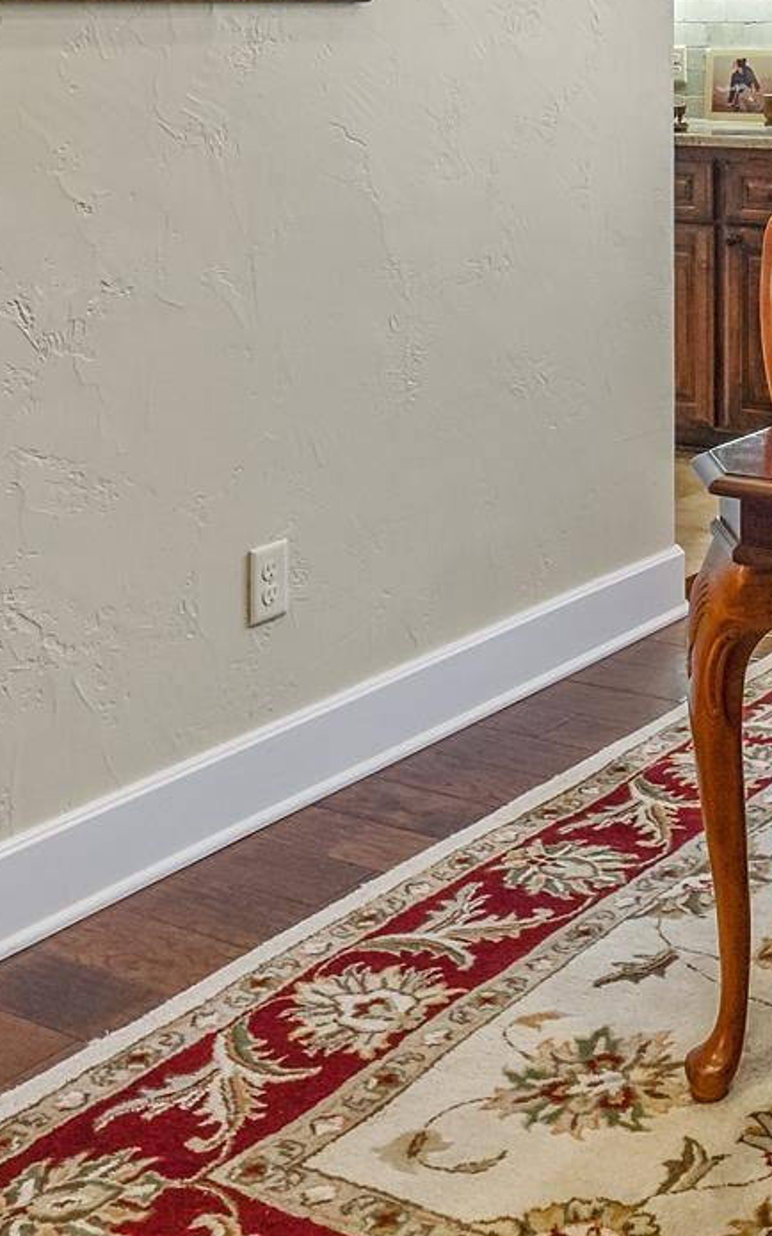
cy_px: 19
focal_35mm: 55
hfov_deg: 21.7
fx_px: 1853
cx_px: 945
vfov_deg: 33.9
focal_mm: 15
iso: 800
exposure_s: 1/20
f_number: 8
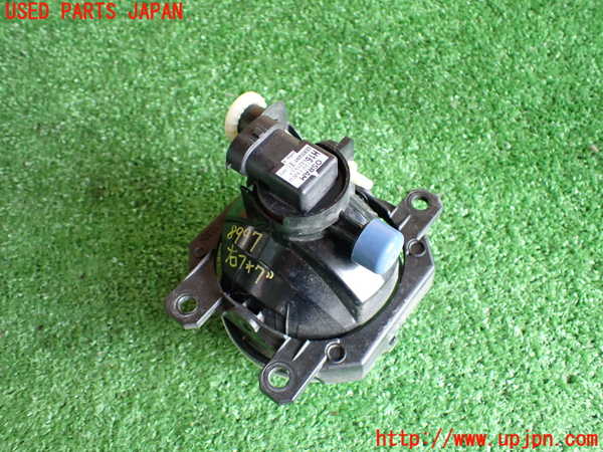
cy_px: 226
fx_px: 523
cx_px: 302
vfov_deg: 46.8
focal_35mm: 30
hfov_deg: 60.0
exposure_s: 1/60
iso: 800
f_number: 2.3
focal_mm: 5.4
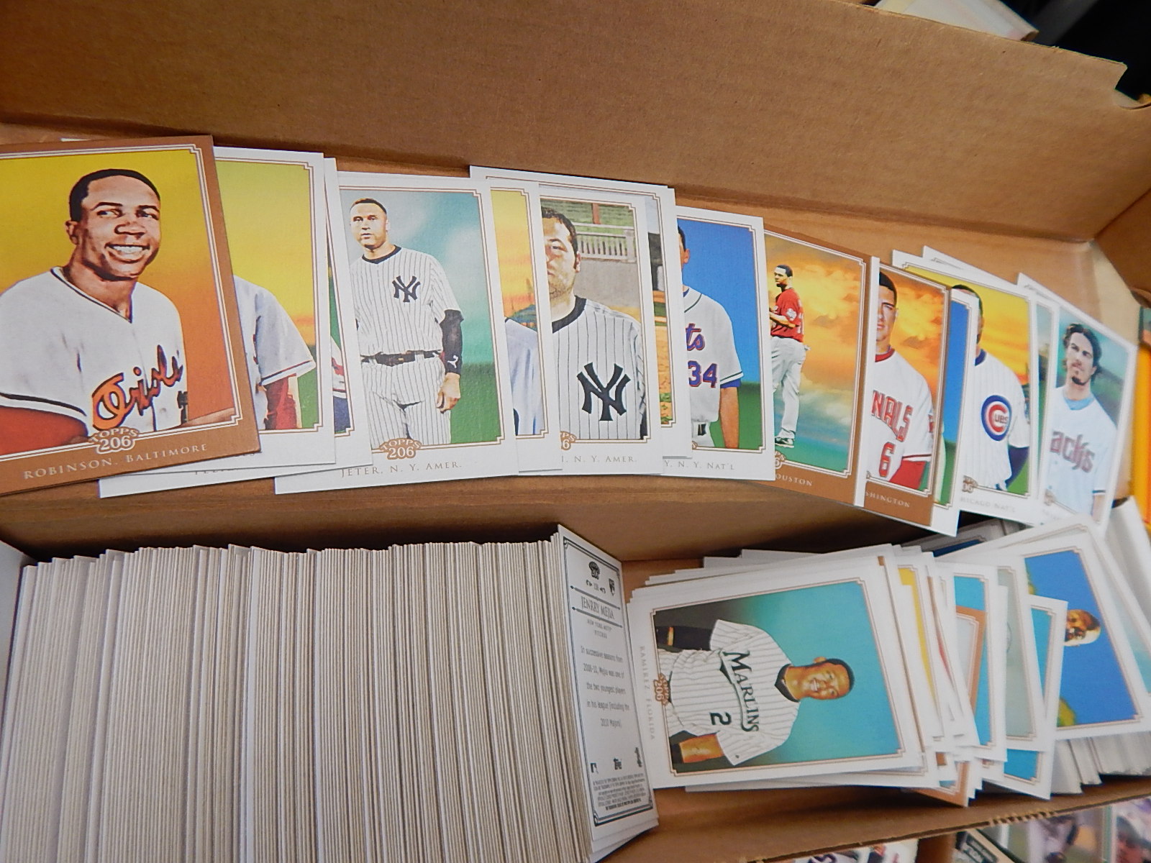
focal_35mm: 22
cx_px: 576
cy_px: 432
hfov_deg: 76.4
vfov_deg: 61.1
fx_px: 732
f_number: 3
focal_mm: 4
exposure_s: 1/30
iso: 160
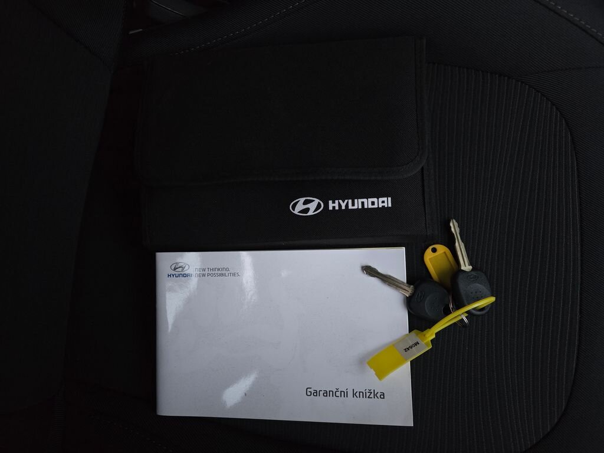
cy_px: 226
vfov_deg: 58.9
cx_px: 302
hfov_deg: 73.9
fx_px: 401
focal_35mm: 23
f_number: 1.7
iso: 1600
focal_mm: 6.3
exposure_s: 1/20
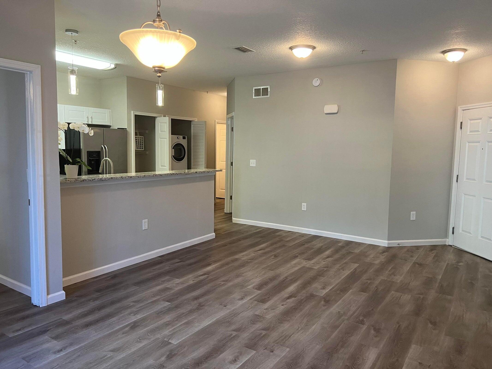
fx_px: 370
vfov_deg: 53.1
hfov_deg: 67.3
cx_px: 246
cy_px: 184
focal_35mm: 26
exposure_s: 1/60
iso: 125
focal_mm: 5.7
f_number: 1.5
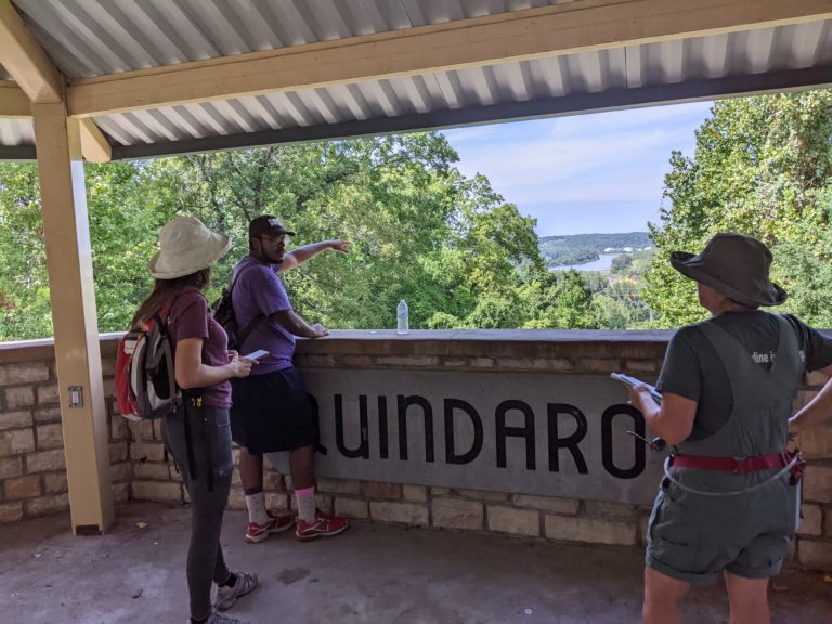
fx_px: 649
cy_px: 312
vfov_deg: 51.4
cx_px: 416
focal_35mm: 27
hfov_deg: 65.3
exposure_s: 1/1957
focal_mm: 4.44
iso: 43
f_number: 1.8
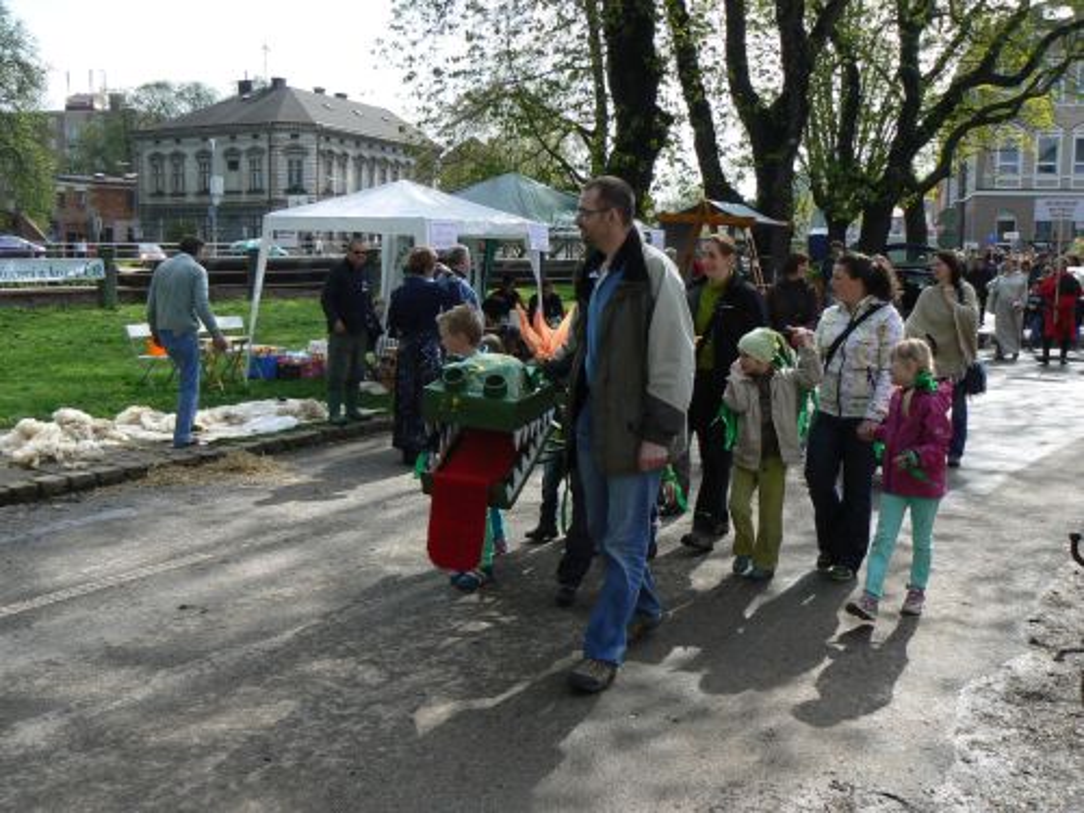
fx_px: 1127
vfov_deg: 39.7
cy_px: 406
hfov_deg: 51.4
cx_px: 542
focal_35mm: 36
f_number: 5.6
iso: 80
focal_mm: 6
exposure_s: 1/320
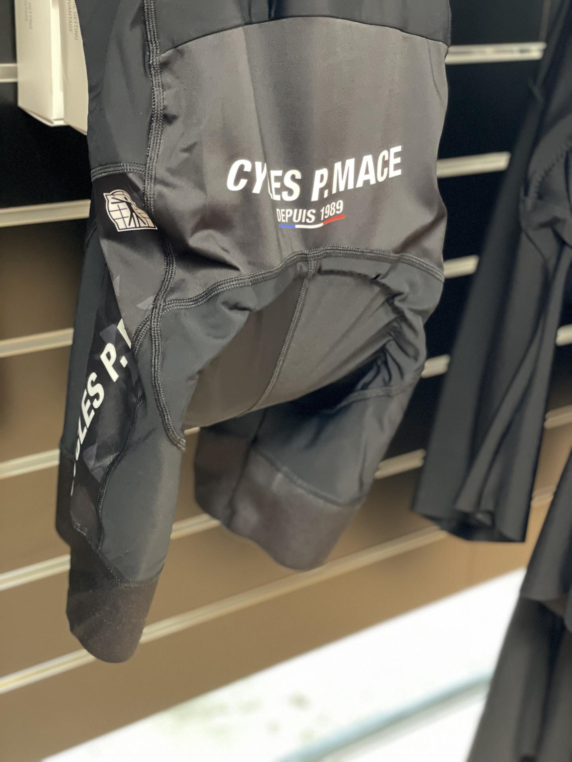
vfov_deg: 36.8
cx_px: 286
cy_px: 381
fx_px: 1146
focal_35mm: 52
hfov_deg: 28.0
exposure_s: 1/21
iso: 500
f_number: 2
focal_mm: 6
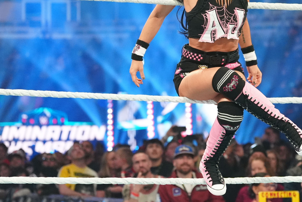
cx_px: 201
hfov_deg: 14.3
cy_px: 58
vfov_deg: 9.6
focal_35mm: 143
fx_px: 1200
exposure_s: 1/800
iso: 6400
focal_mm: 70
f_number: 2.8
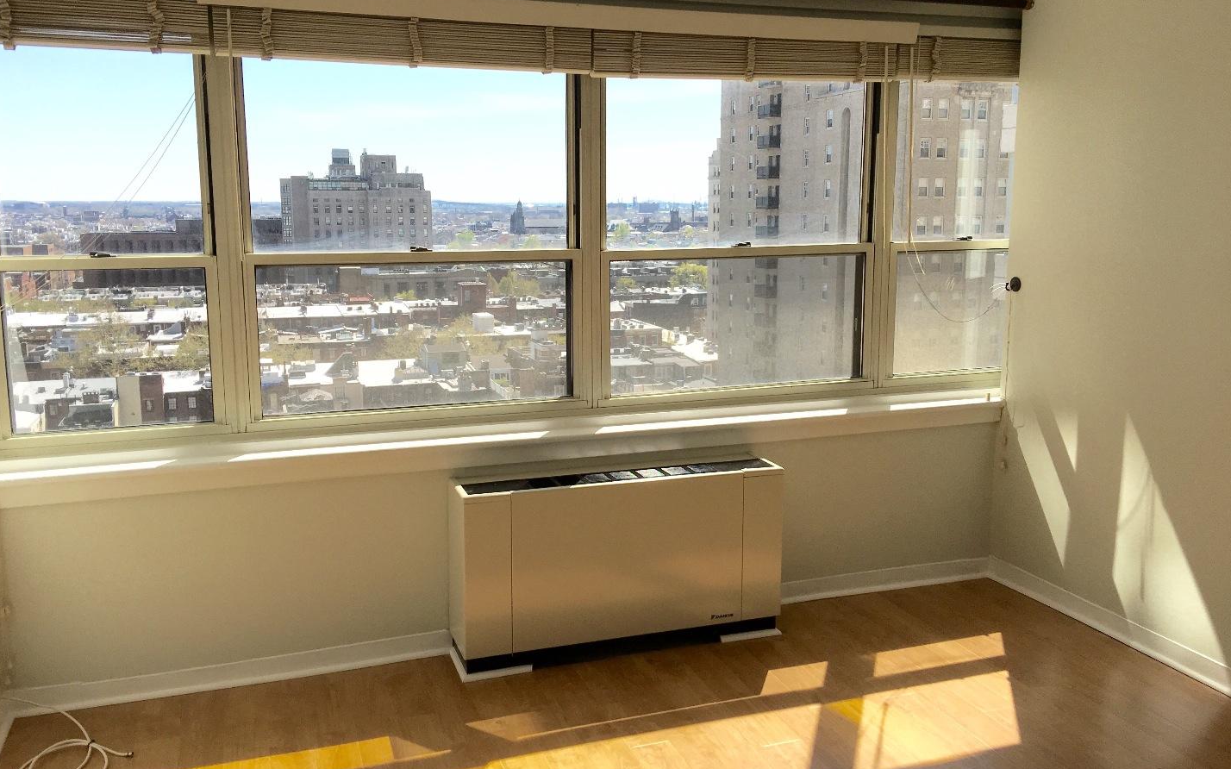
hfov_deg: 61.2
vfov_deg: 40.6
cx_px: 616
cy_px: 369
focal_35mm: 31
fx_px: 1040
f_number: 2.2
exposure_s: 1/1202
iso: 25
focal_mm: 4.15
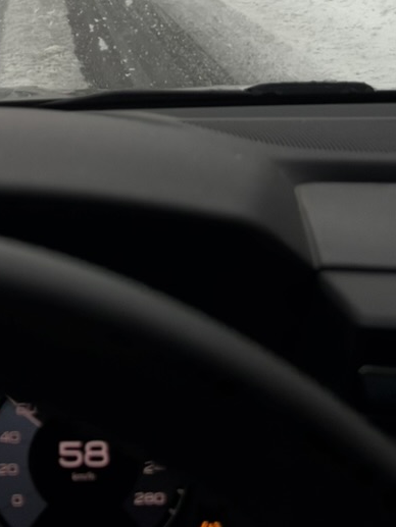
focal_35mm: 95
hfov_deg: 15.3
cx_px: 5
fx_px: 1448
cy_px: 40
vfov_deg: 20.2
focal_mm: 6.76
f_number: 1.78
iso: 64
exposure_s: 1/233
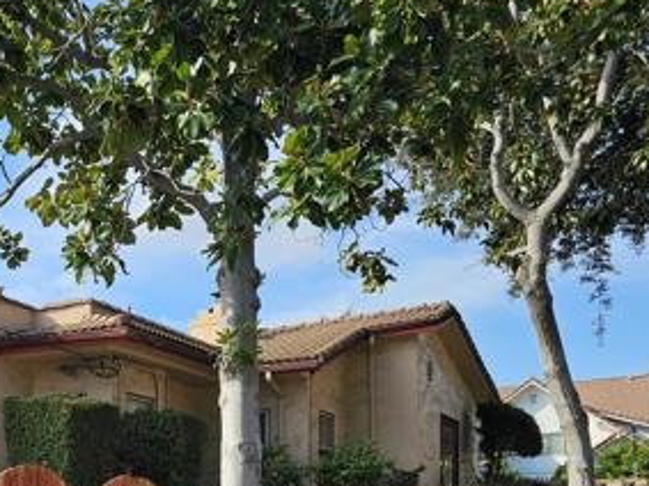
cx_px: -32
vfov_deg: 26.1
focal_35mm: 52
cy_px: 520
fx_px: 975
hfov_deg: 33.1
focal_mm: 6.3
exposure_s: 1/571
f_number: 1.7
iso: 12
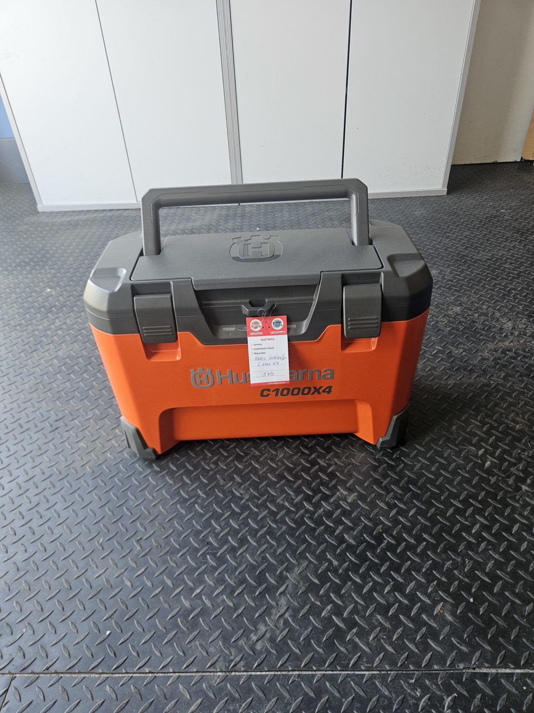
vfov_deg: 73.9
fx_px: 473
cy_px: 356
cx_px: 267
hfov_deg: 58.9
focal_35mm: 23
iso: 125
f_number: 1.8
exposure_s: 1/190
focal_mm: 5.4
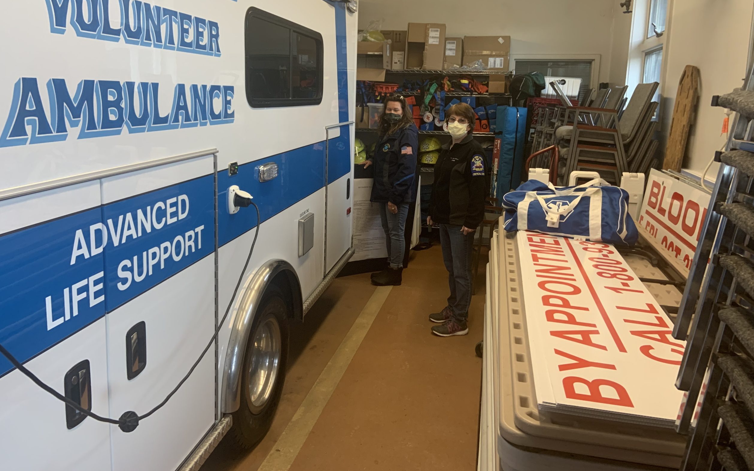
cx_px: 378
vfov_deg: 44.3
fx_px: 575
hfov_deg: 66.5
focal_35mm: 28
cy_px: 186
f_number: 1.8
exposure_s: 1/60
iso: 250
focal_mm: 4.25
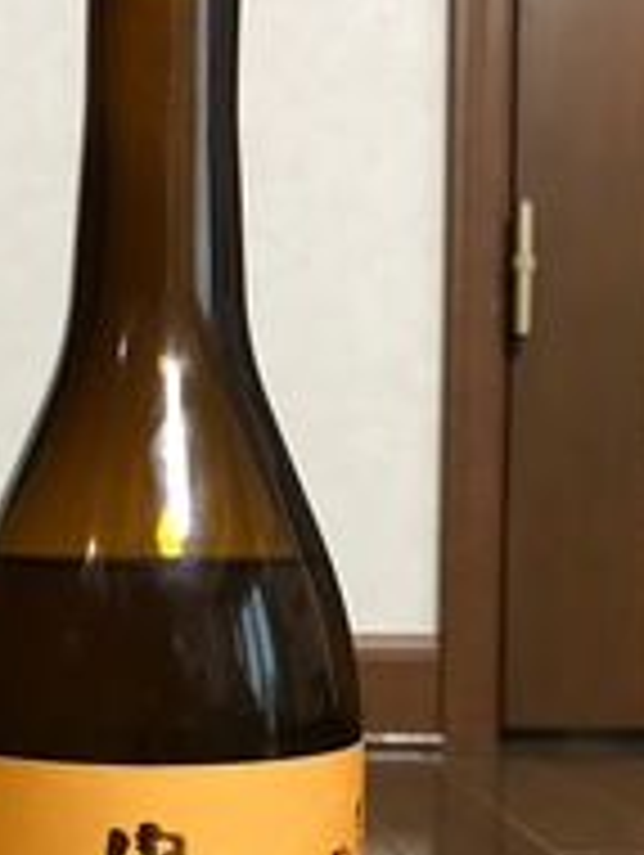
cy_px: 626
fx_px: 1312
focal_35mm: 53
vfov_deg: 35.4
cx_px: 126
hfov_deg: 27.0
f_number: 1.8
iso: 100
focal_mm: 3.99
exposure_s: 1/13
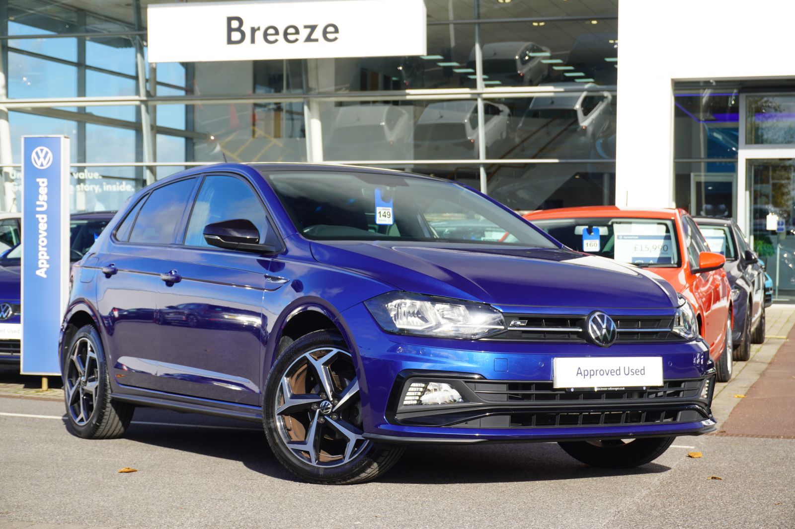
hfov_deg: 29.9
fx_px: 1489
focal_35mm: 68
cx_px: 398
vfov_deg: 20.1
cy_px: 264
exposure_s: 1/100
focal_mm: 45
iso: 100
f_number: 7.1
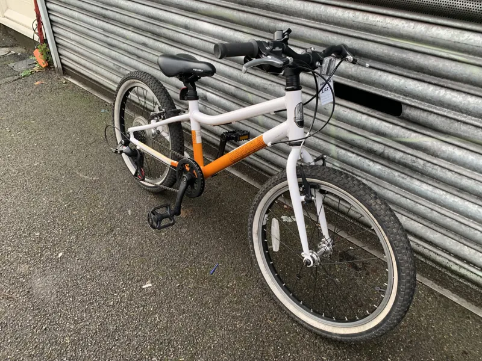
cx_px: 241
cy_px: 180
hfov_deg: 67.3
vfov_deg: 53.1
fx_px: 362
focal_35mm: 26
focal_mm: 4.25
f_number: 1.8
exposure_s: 1/121
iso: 50
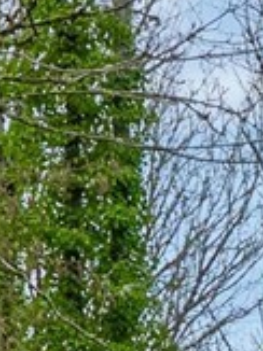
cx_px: 702
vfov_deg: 13.0
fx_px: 1420
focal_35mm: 140
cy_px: 588
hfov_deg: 9.1
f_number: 7.1
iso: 160
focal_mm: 14
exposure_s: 1/30
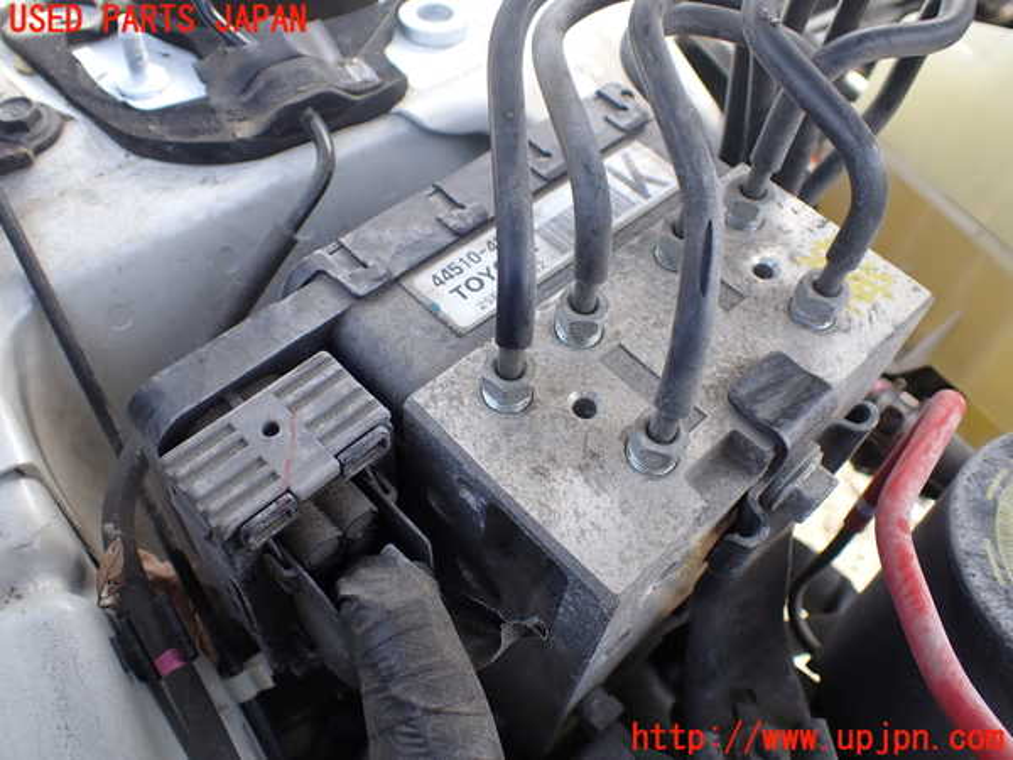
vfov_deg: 46.8
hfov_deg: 60.0
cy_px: 380
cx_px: 506
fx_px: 878
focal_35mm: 30
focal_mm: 5.4
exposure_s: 1/125
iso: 100
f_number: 2.3
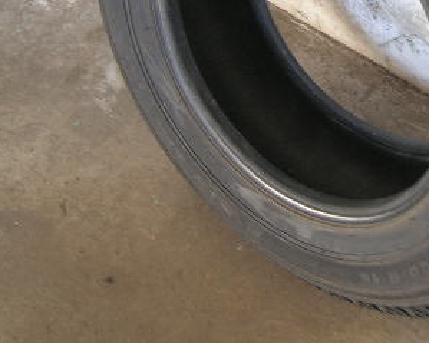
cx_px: 380
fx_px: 901
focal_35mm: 71
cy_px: 33
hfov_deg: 26.0
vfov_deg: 21.1
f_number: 2.9
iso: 58
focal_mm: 5.7
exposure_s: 1/3.7
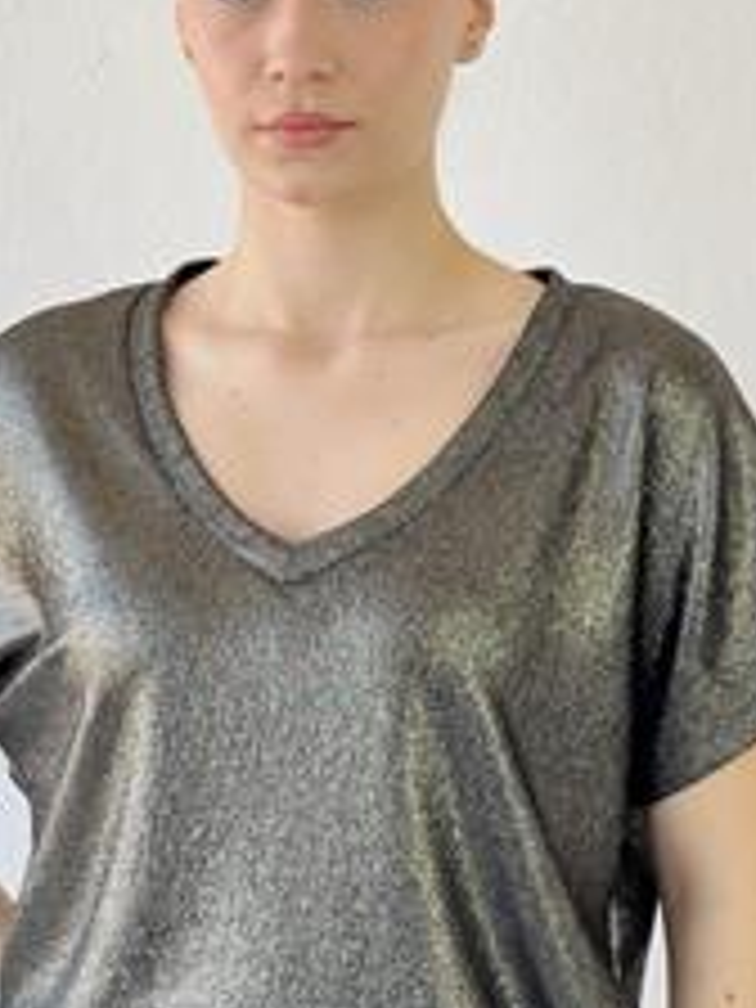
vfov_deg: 17.3
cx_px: 320
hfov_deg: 13.0
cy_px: 538
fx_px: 3320
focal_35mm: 114
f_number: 1.78
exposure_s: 1/100
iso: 50
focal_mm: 6.76
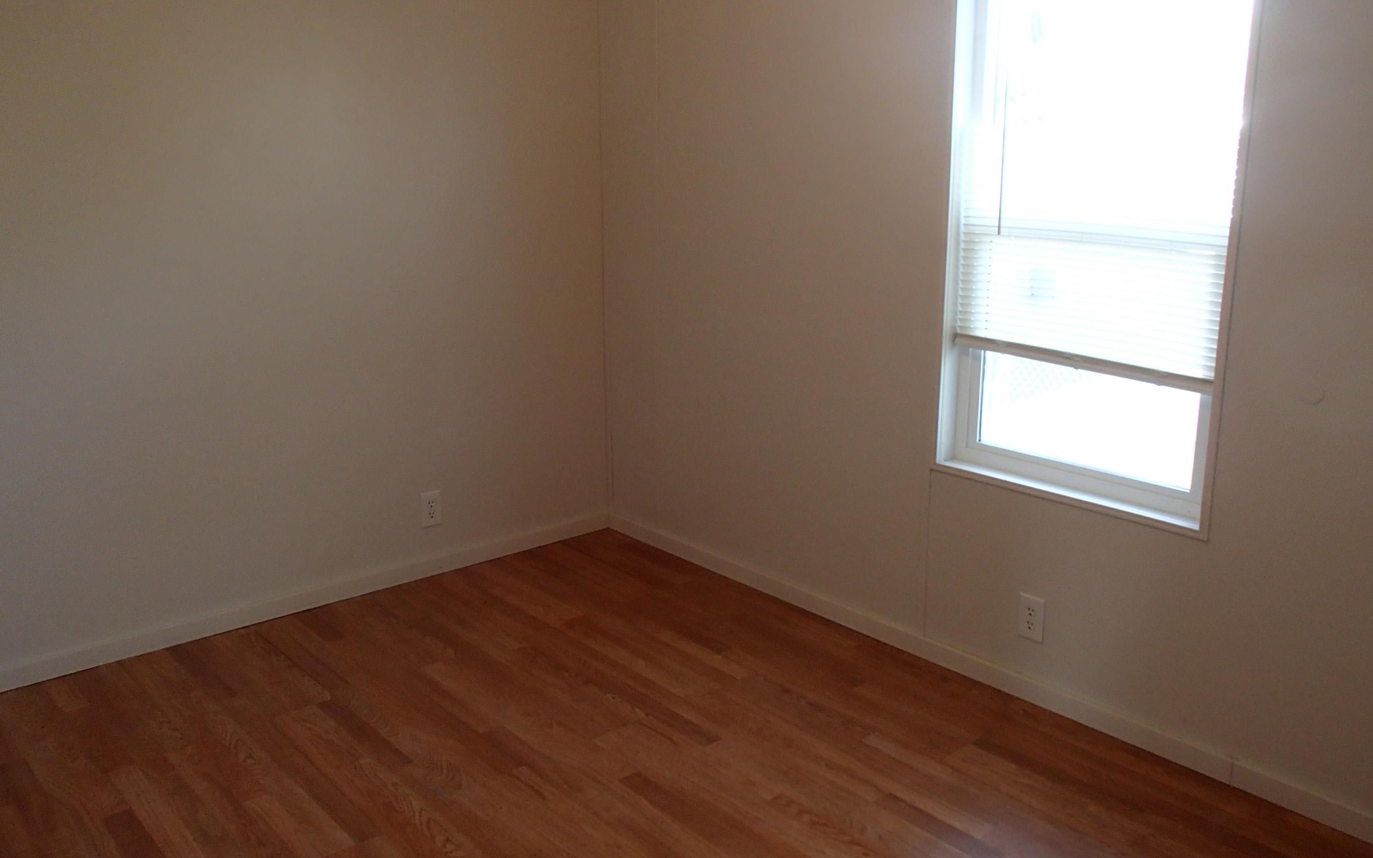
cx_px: 691
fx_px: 1123
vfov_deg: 41.8
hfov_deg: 62.9
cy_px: 409
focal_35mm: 30
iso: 200
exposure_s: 1/30
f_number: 3.9
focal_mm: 5
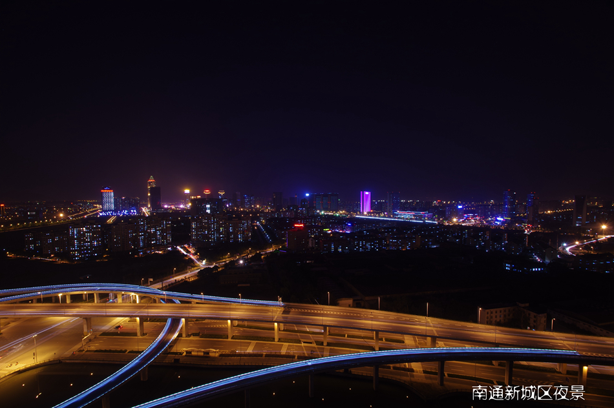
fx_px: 256
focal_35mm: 15
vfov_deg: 77.2
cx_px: 307
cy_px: 204
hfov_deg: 100.4
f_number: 13
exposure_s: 30
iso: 100
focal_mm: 10
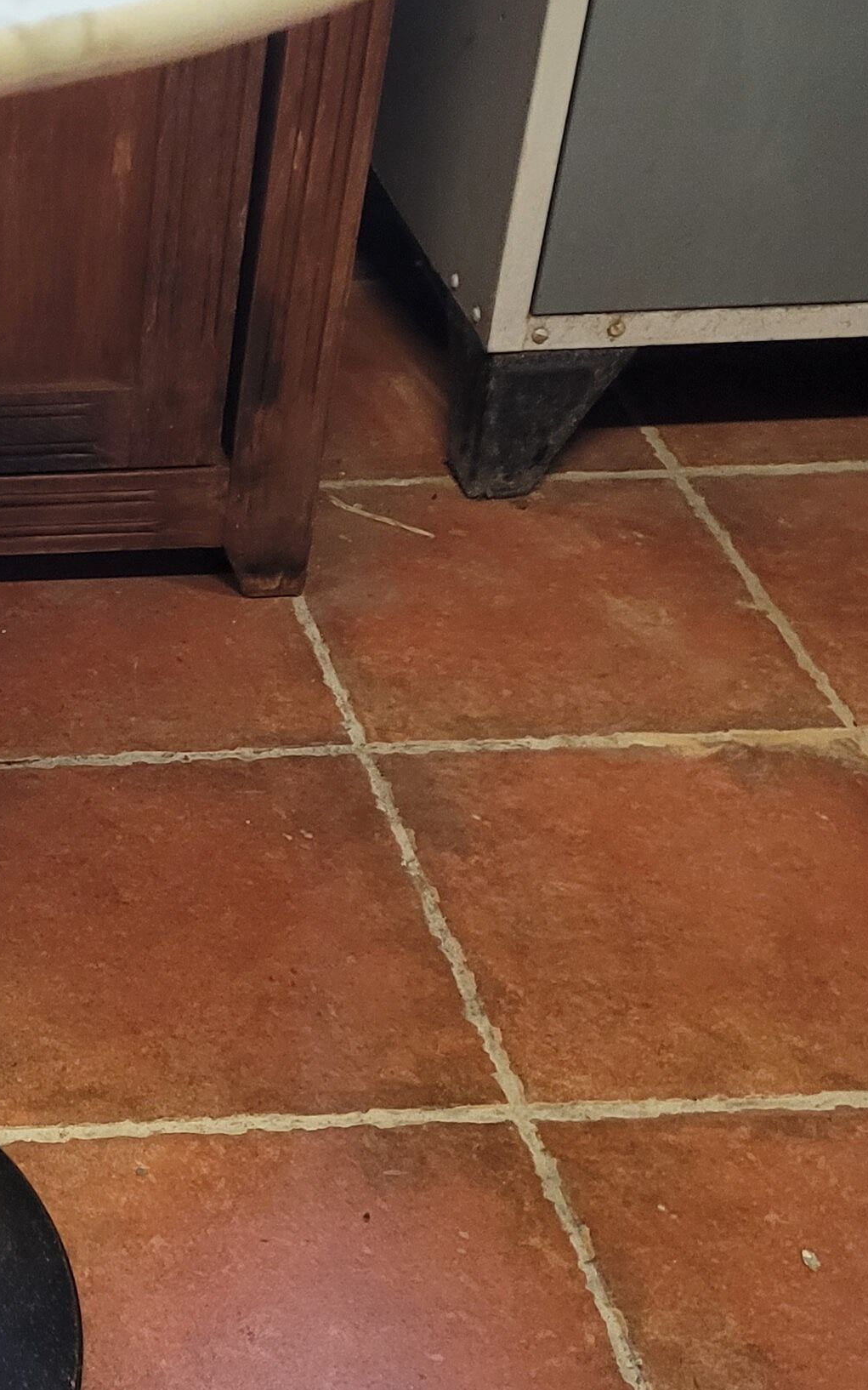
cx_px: -314
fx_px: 2574
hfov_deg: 17.7
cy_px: 700
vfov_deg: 30.2
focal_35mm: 68
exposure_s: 1/50
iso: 250
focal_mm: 5.4
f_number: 1.8
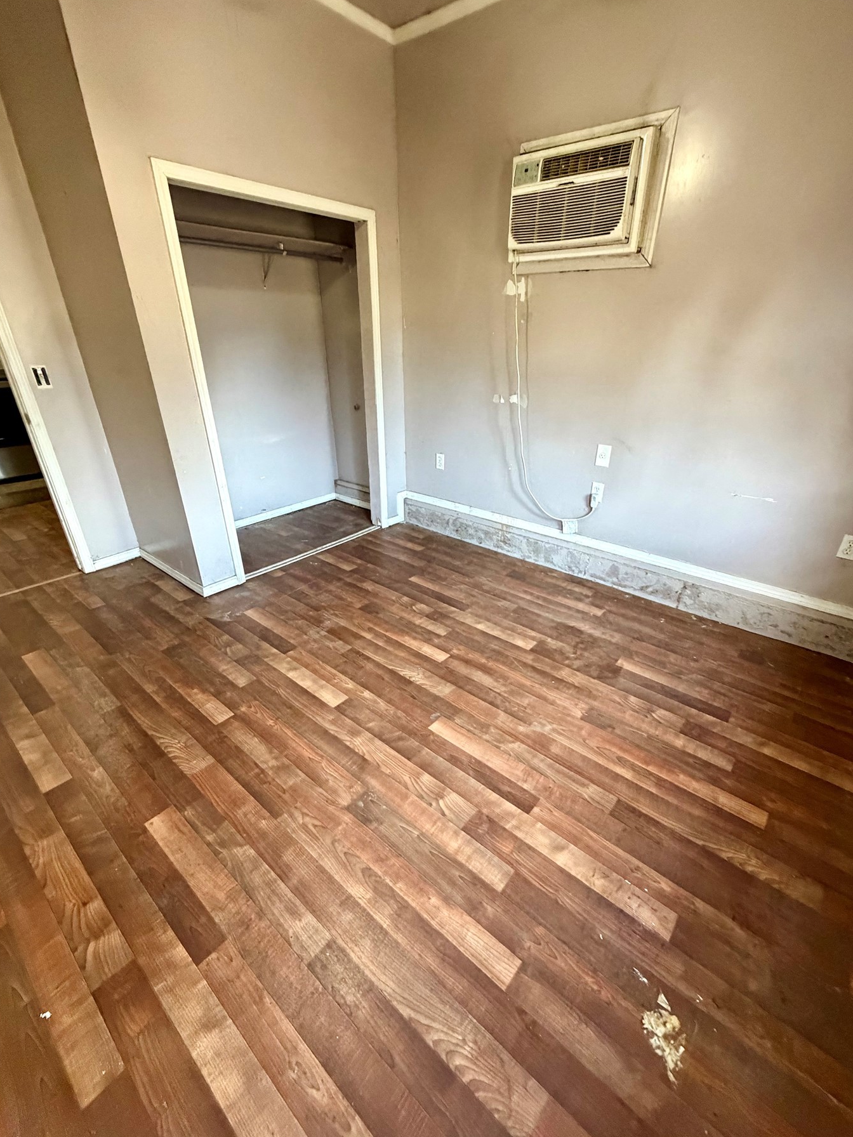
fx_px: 493
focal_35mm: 15
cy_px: 590
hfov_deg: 81.7
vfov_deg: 98.1
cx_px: 438
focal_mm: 2.22
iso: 640
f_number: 2.2
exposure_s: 1/60
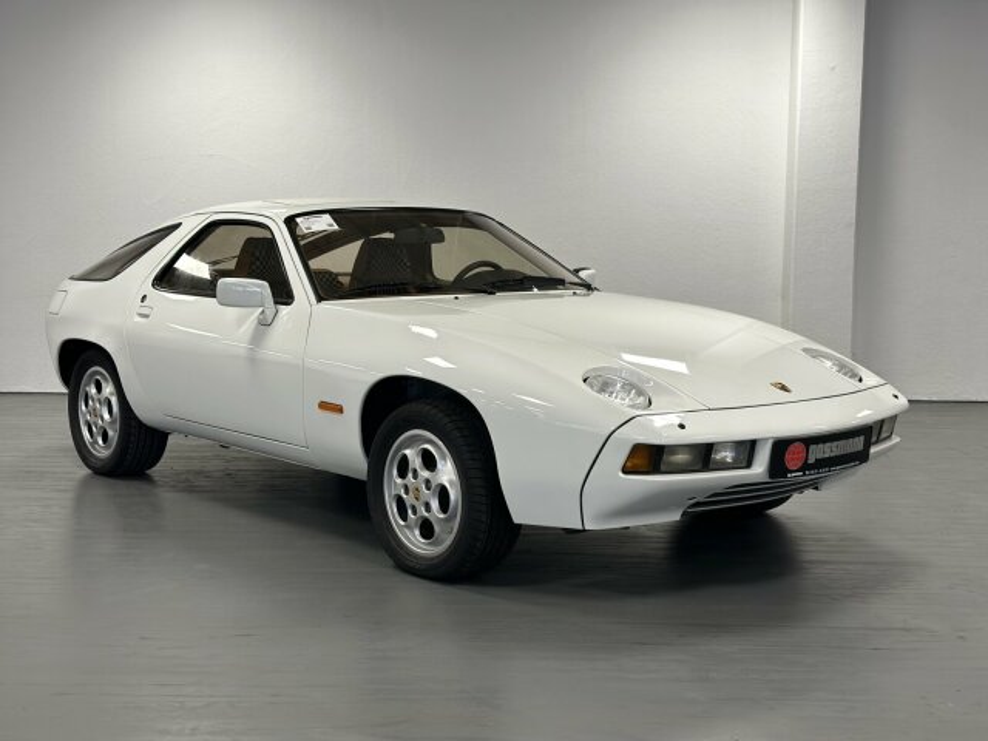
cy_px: 370
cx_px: 494
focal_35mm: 48
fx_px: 1370
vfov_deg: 30.3
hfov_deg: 39.7
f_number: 1.78
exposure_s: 1/73
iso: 80
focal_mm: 6.86
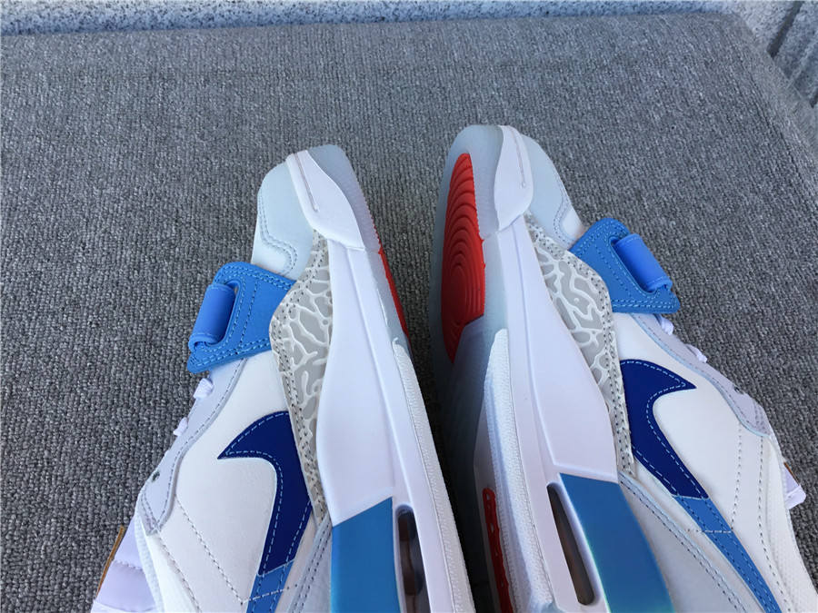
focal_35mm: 31
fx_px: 733
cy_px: 306
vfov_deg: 45.4
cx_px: 409
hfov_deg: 58.4
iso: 25
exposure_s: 1/101
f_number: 2.4
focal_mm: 3.3
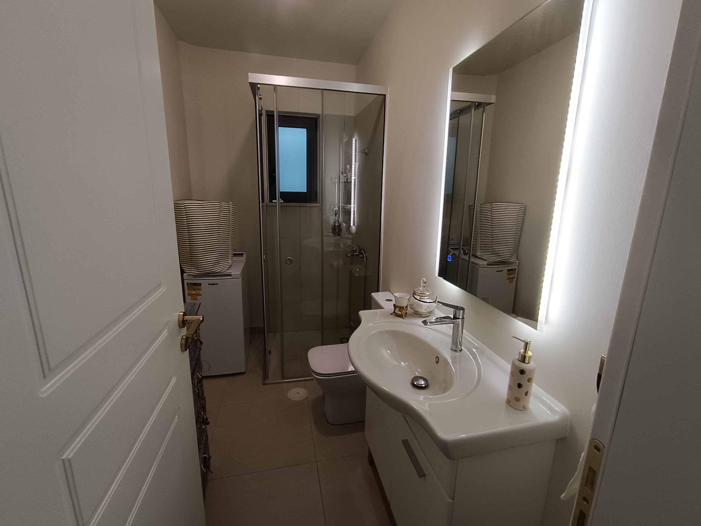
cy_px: 263
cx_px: 350
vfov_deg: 78.1
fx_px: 324
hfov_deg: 94.5
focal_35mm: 16
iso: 234
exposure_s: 1/100
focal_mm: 1.66
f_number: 2.2
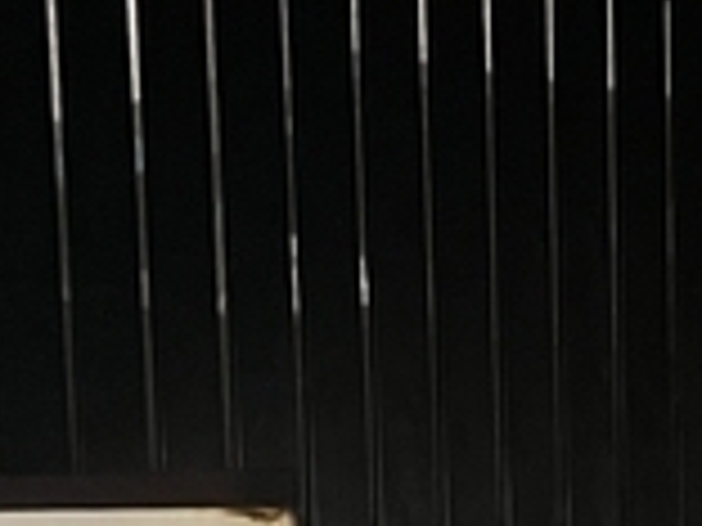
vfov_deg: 10.1
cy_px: 1146
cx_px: 608
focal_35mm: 133
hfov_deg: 14.7
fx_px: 2697
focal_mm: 5.1
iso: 500
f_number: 1.6
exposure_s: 1/33
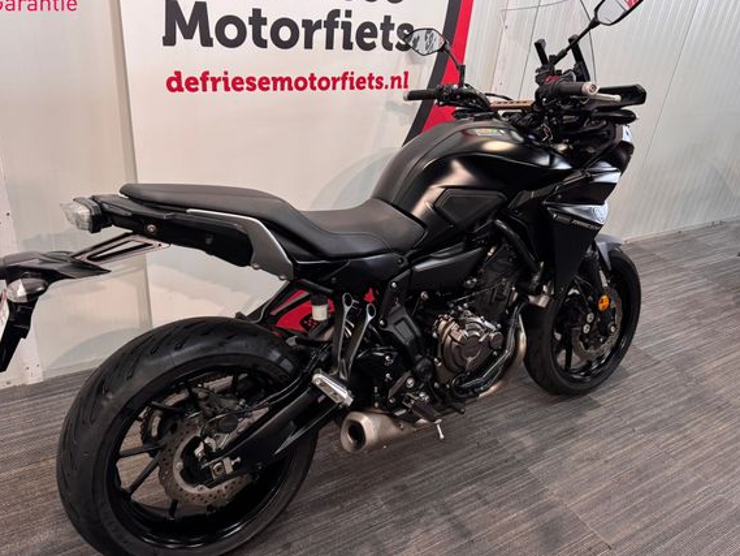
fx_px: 577
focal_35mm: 27
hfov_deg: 65.3
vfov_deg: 51.4
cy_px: 272
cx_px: 351
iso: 320
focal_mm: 6.76
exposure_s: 1/50
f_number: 1.78
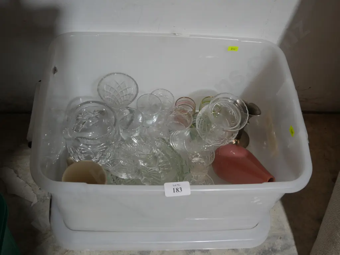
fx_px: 413
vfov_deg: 34.4
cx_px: 170
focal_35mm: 42
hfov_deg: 44.8
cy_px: 128
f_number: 4.6
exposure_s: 1/60
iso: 500
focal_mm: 21
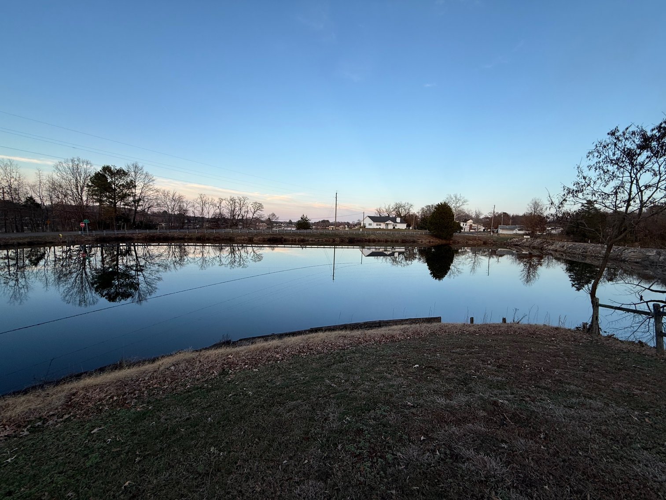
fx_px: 269
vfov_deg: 85.7
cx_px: 333
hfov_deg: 102.1
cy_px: 250
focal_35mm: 14
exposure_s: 1/174
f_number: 2.2
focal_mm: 2.22
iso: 50
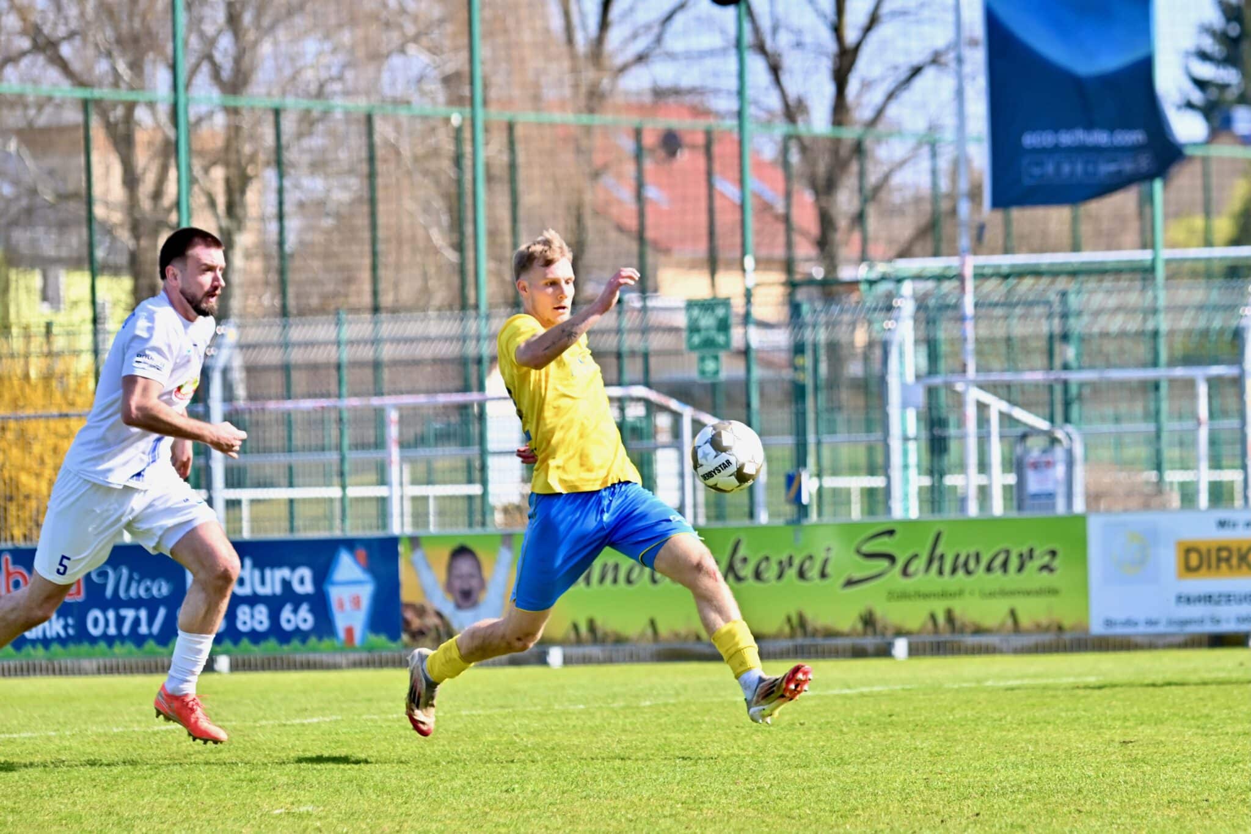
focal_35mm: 220
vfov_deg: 6.2
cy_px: 417
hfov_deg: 9.4
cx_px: 626
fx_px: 7644
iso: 720
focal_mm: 220
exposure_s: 1/1600
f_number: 5.3
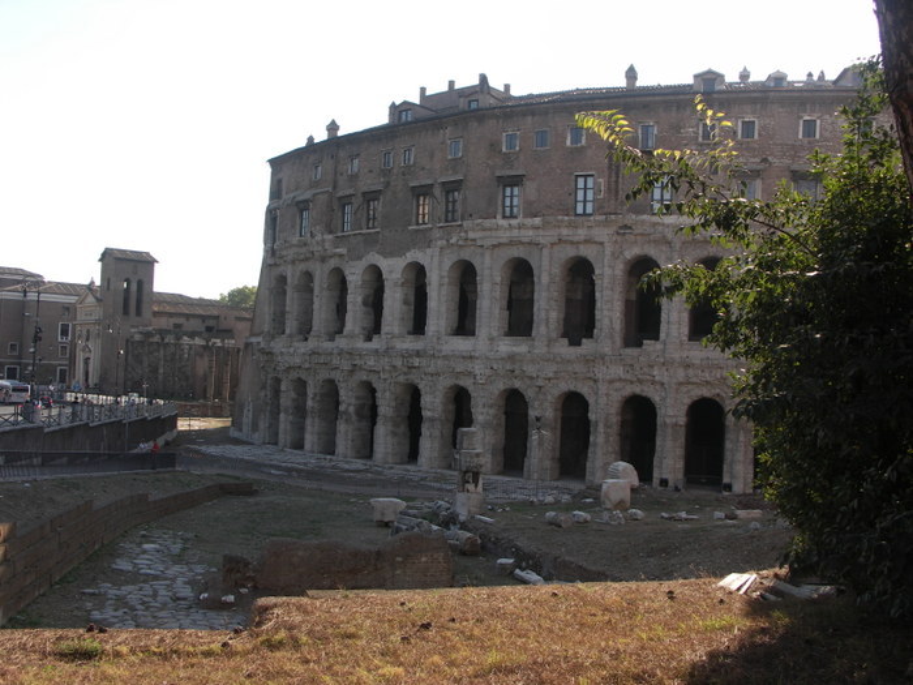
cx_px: 456
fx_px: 870
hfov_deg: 55.4
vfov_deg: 42.9
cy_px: 342
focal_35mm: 33
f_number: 4.5
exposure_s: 1/160
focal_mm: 8.7
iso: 50
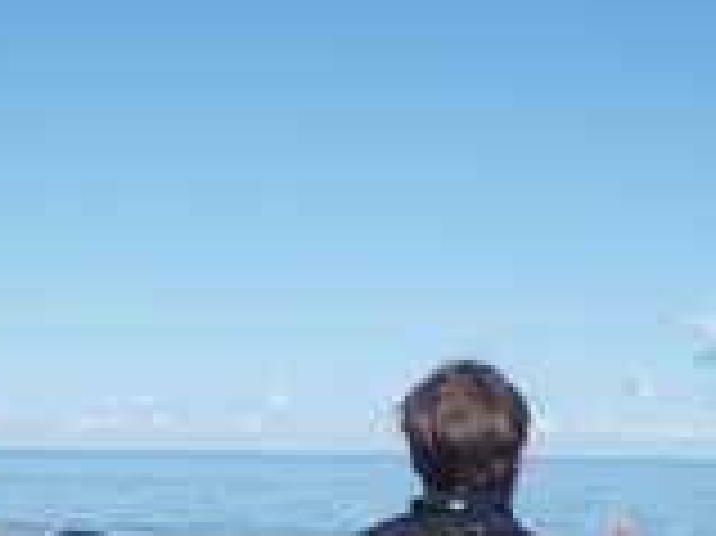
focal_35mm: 124
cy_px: 671
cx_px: 232
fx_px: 2563
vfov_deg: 11.7
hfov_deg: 15.9
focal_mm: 6.3
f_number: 5.4
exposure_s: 1/250
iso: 64
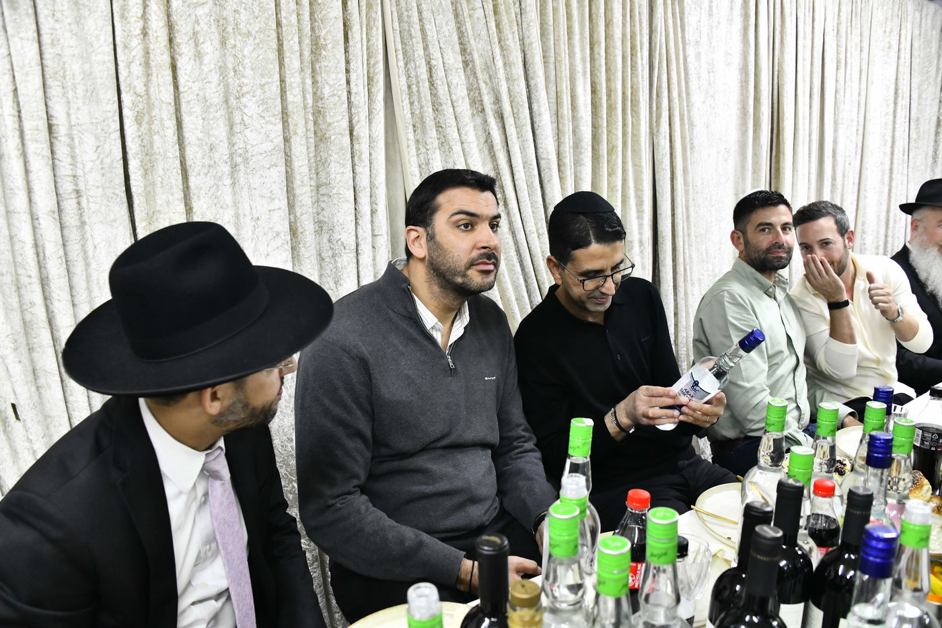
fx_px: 733
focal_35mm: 28
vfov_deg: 46.4
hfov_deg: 65.5
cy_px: 314
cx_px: 471
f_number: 5.6
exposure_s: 1/125
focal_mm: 28
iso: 2000
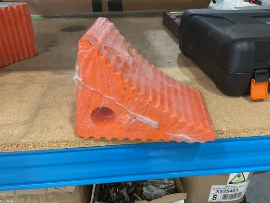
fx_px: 258
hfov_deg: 55.3
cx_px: 144
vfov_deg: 43.0
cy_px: 99
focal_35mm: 33
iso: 320
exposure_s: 1/40
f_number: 1.8
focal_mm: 3
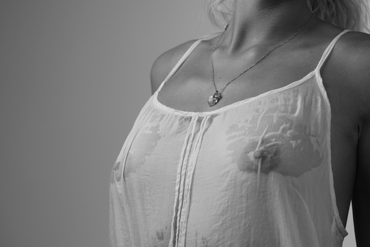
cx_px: 412
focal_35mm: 104
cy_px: 88
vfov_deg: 13.2
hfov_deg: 18.8
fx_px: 1069
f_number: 2.8
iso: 100
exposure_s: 1/200
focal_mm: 45
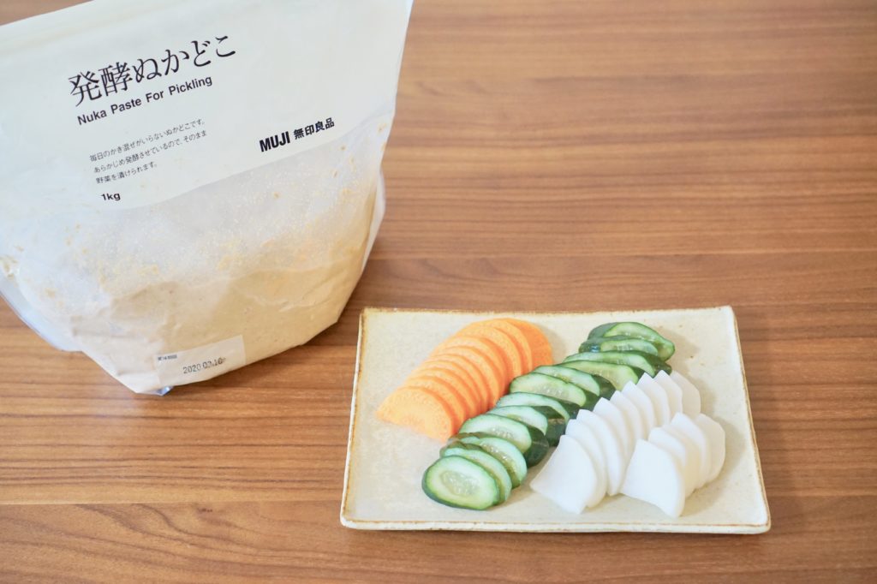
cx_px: 438
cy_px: 292
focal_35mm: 52
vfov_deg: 25.7
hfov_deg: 37.9
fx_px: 1278
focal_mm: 35
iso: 1000
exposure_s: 1/60
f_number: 3.2
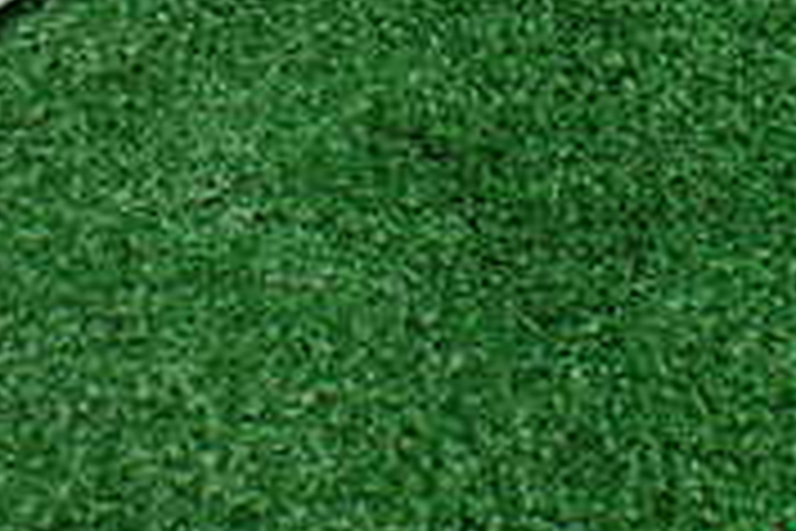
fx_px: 2344
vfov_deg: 12.0
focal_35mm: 106
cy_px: -374
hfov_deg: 19.3
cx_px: 391
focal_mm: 5.4
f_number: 2.3
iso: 320
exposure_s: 1/125
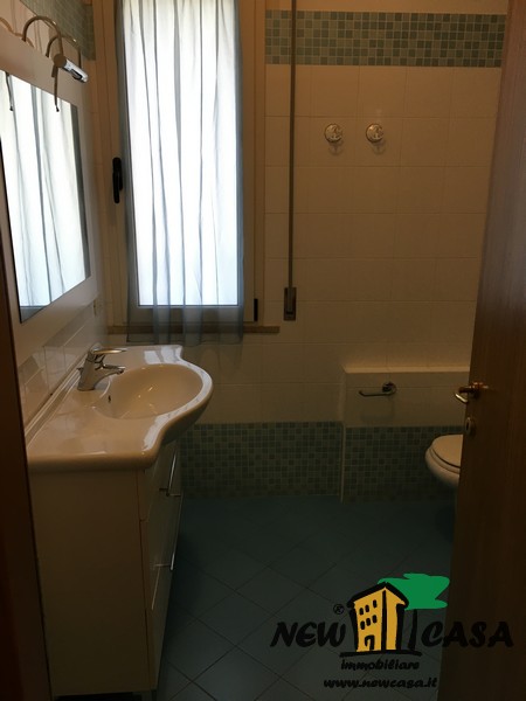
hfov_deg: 48.2
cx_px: 263
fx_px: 588
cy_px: 350
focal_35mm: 29
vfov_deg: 61.7
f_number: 2.2
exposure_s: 1/33
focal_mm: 4.15
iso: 50
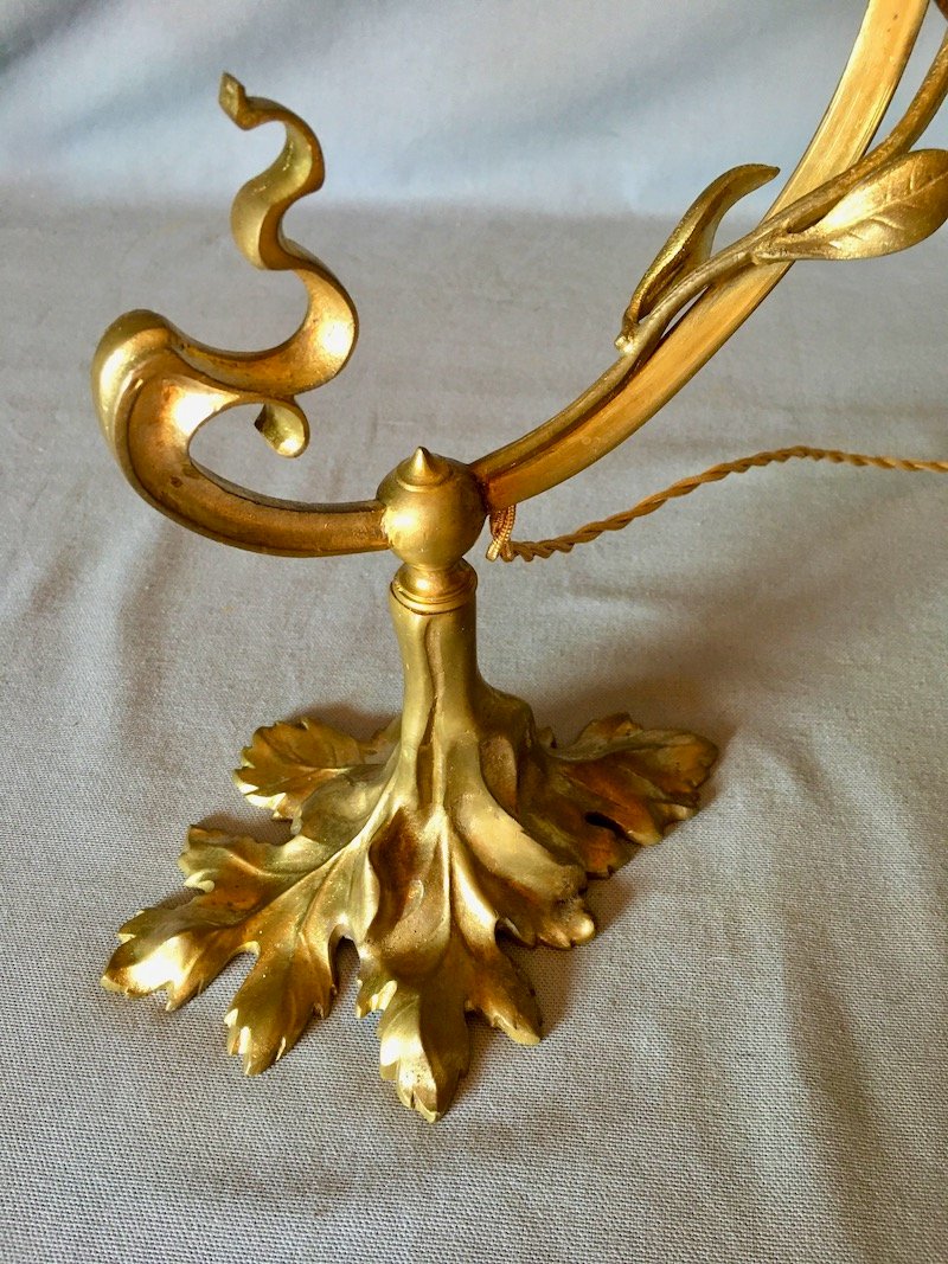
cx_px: 474
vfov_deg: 61.7
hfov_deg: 48.2
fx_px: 1059
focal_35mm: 29
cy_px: 632
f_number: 2.2
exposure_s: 1/33
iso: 125
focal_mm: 4.15
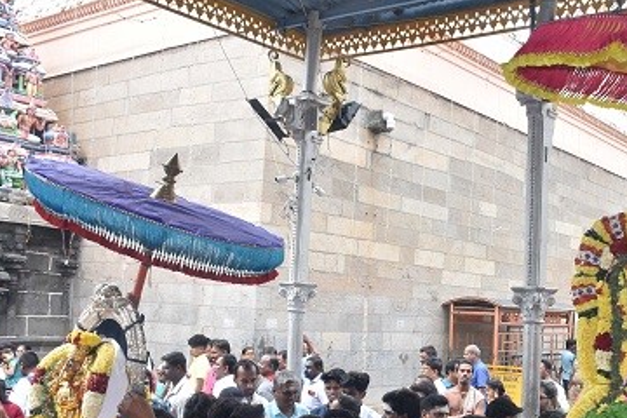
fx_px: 784
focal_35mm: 45
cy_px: 317
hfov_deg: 42.5
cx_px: 456
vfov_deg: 29.4
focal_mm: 18
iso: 800
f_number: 11
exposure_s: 1/125
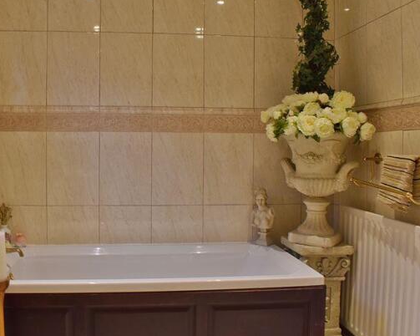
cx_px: 160
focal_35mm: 33
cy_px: 161
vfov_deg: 44.5
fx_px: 410
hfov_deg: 53.7
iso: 360
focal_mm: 18
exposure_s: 1/3
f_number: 13
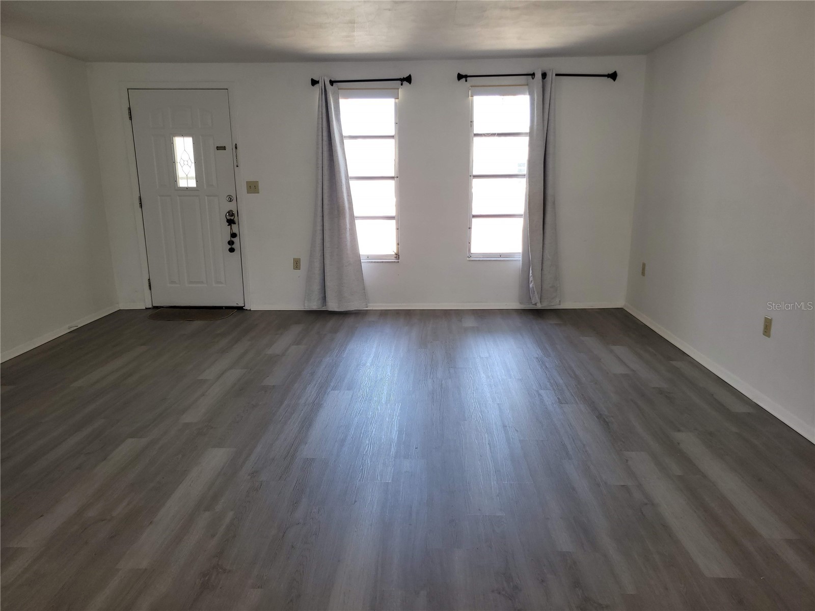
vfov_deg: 53.1
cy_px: 306
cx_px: 408
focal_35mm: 26
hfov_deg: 67.3
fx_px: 612
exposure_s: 1/60
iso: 40
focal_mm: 5.4
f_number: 1.8
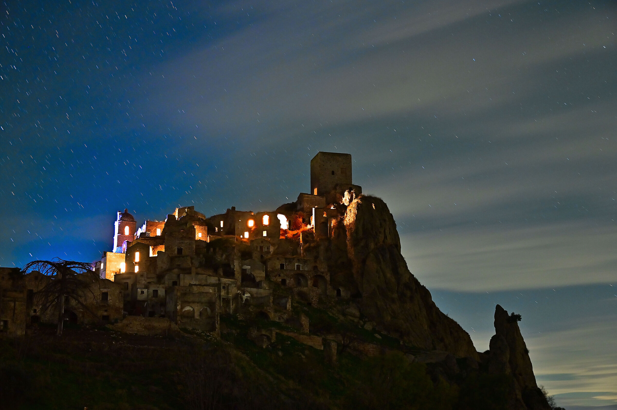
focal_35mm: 52
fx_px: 891
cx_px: 308
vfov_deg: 26.0
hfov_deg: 38.2
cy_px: 205
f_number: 5
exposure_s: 60
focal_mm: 52
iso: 1000
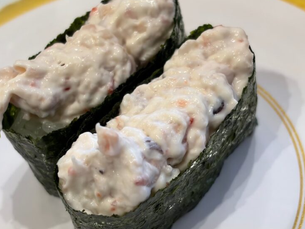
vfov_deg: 20.2
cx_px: 146
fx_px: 643
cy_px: 116
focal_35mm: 73
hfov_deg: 26.7
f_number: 1.6
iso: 32
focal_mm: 5.96
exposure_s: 1/100
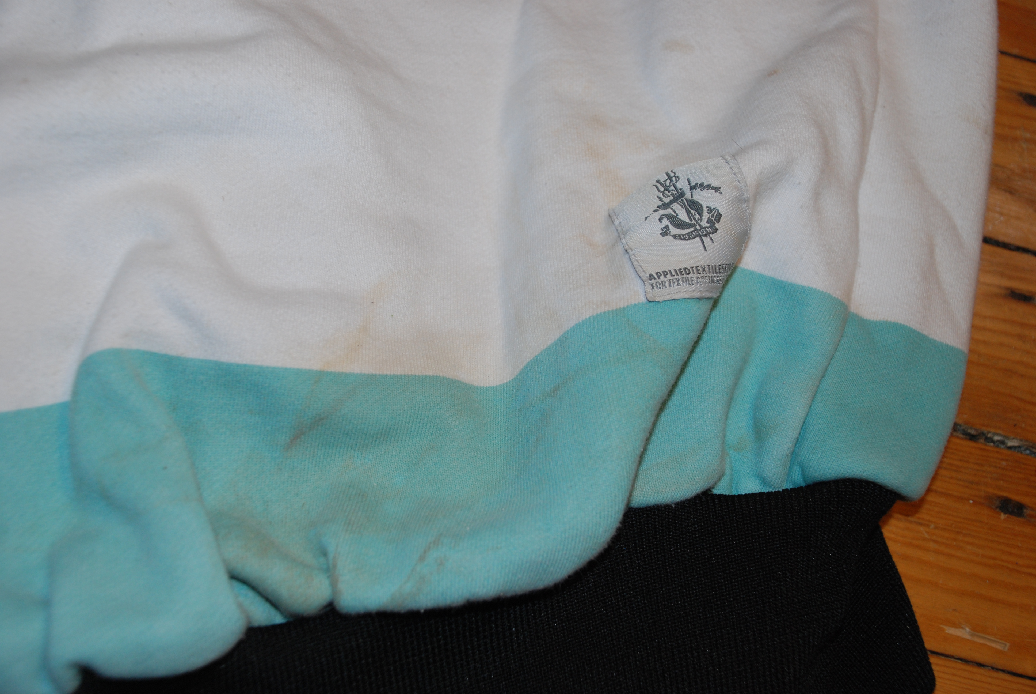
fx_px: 1383
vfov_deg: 28.2
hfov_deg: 41.1
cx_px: 518
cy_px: 347
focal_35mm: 48
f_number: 4.2
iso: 400
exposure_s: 1/60
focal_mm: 32
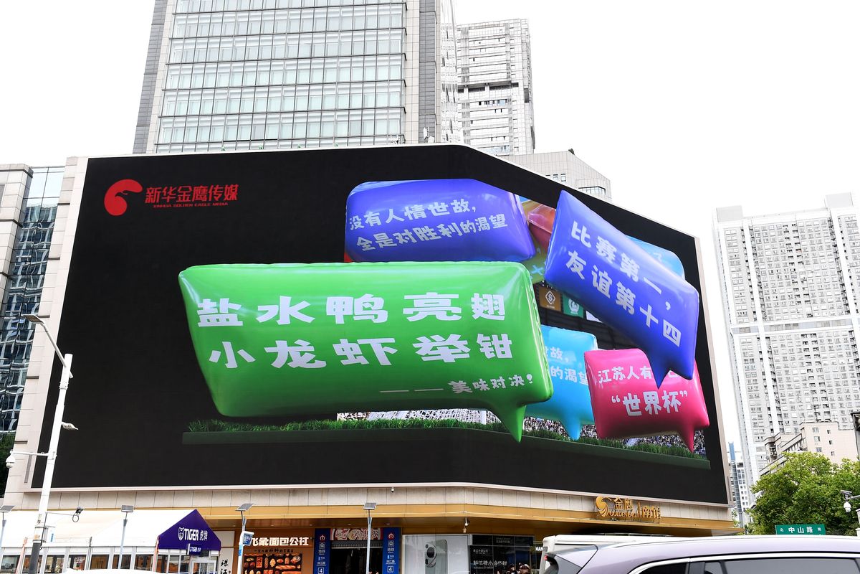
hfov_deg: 58.7
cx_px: 430
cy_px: 287
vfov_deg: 41.1
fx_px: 764
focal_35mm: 32
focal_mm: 32
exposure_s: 1/100
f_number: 5
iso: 100
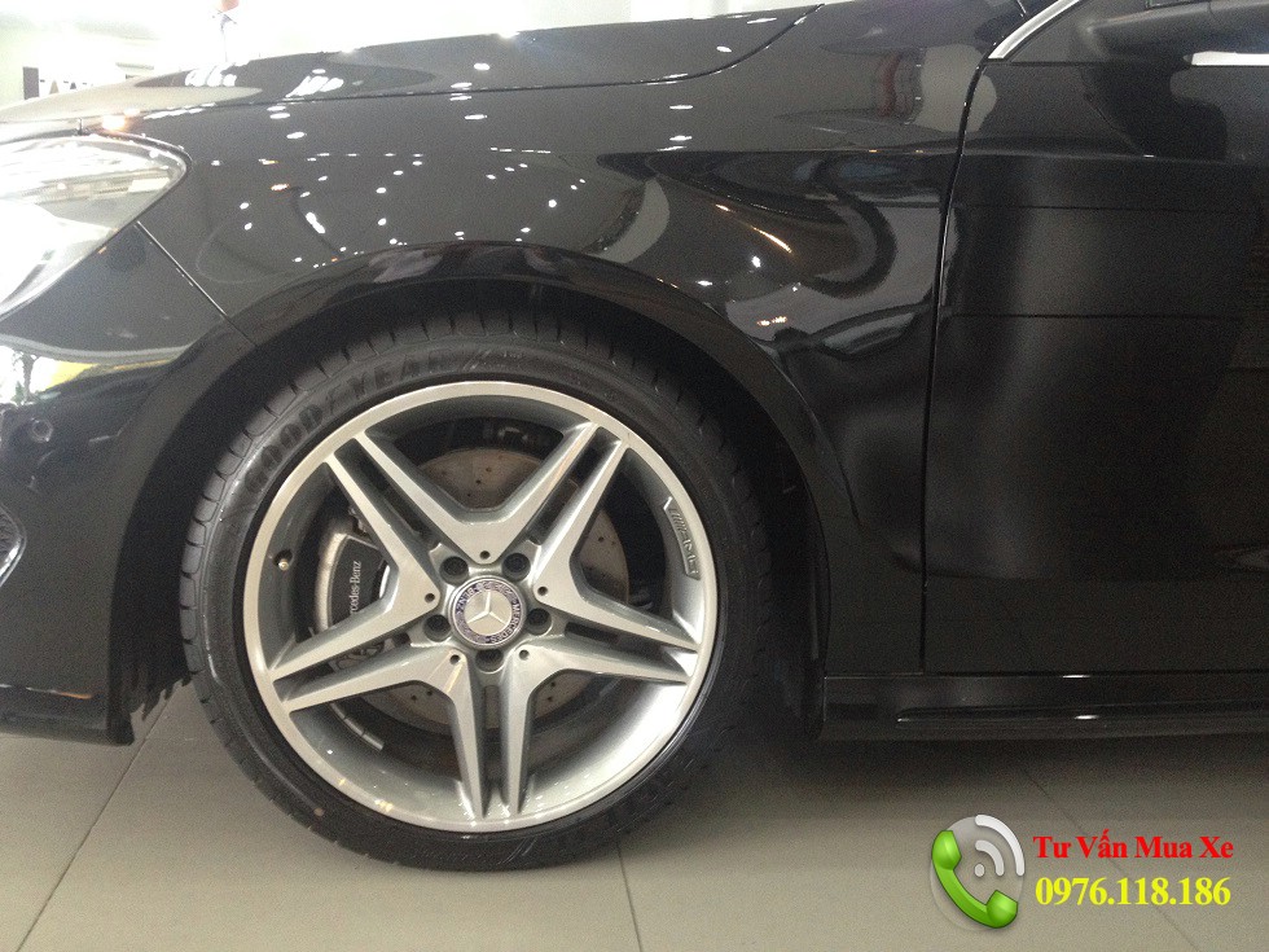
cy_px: 476
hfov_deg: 52.6
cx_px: 634
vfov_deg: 40.7
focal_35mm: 35
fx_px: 1283
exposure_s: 1/20
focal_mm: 4.28
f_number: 2.4
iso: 250
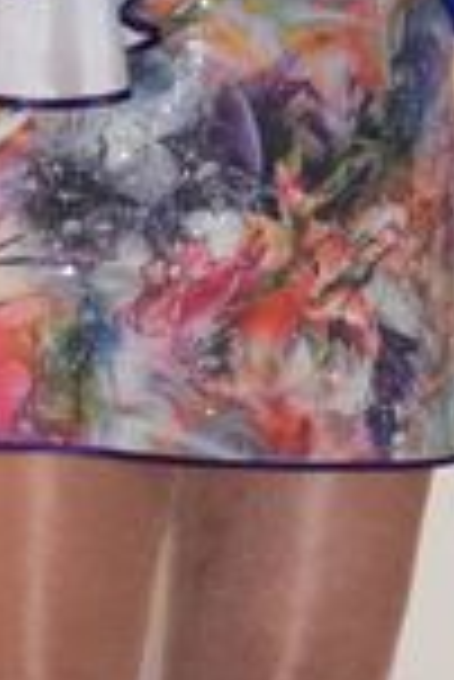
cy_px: -365
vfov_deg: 1.7
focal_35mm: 1191
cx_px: 566
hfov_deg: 1.2
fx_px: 22477
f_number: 6.3
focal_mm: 200
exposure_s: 1/60
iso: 3200
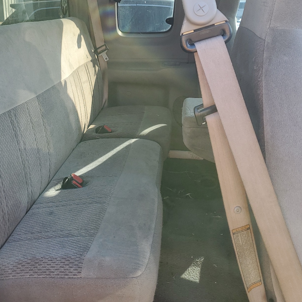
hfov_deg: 43.3
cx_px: 102
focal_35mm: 38
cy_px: 115
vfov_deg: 43.6
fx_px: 375
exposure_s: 1/323
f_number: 1.5
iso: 50
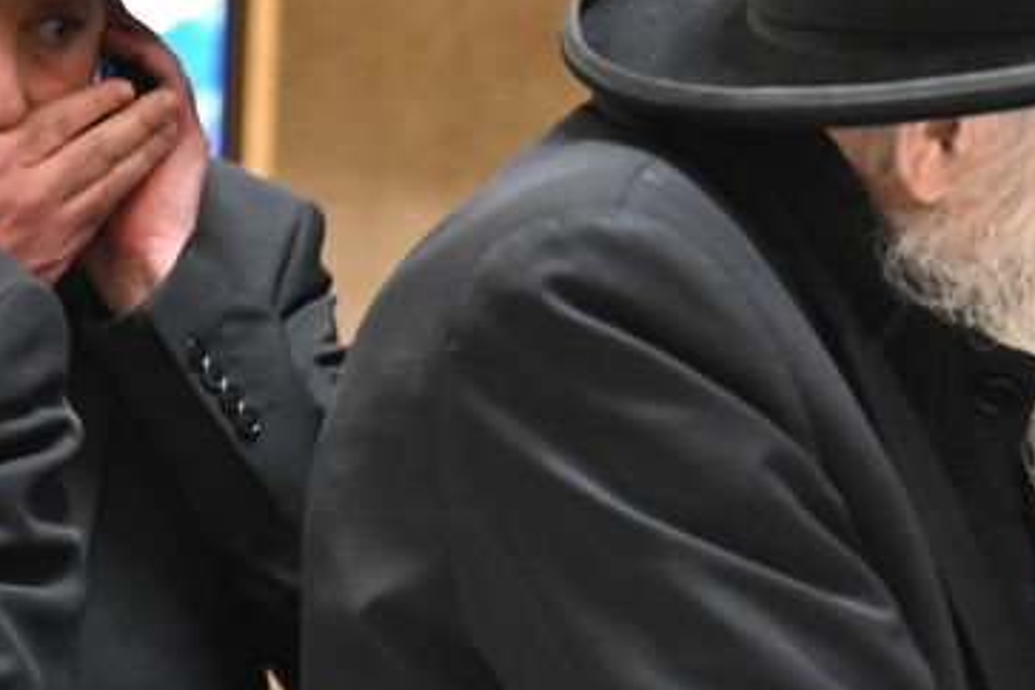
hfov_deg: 7.6
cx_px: 1283
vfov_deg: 5.1
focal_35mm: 270
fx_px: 7762
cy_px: 448
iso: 3200
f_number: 3.5
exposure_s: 1/200
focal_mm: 70
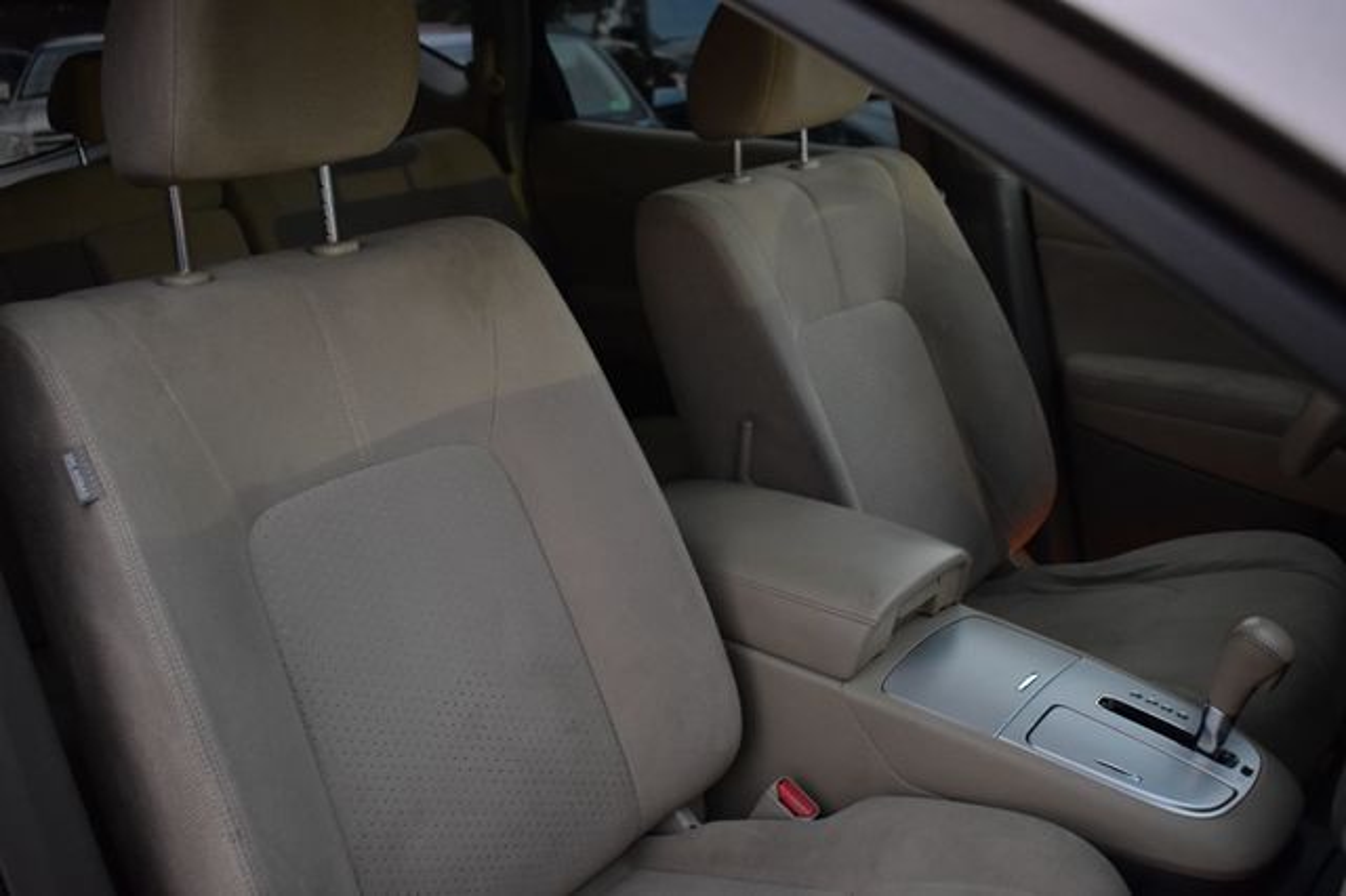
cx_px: 673
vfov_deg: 36.8
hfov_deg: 53.2
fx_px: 1345
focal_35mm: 36
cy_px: 448
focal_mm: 24
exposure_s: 1/15
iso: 1600
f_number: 3.8
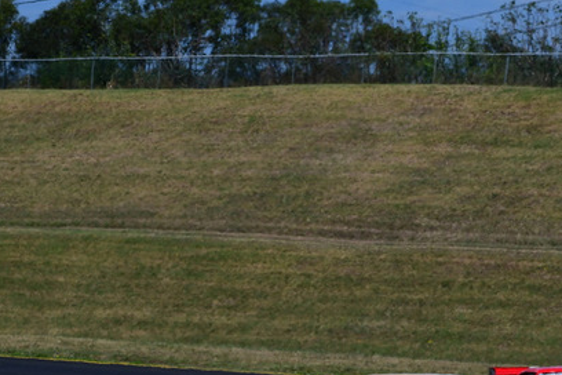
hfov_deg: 3.5
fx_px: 9179
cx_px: 427
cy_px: 365
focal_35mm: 588
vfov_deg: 2.3
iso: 250
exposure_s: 1/640
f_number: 14
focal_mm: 200
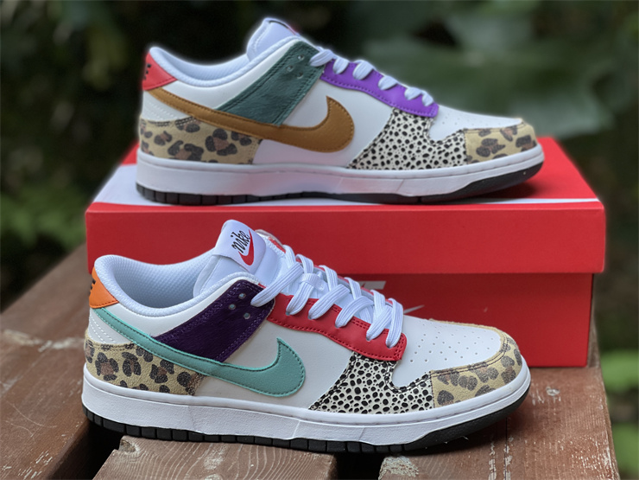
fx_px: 1181
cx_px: 320
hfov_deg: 30.3
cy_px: 240
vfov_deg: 22.9
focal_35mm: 64
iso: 100
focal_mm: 7.5
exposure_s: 1/121
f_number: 2.2
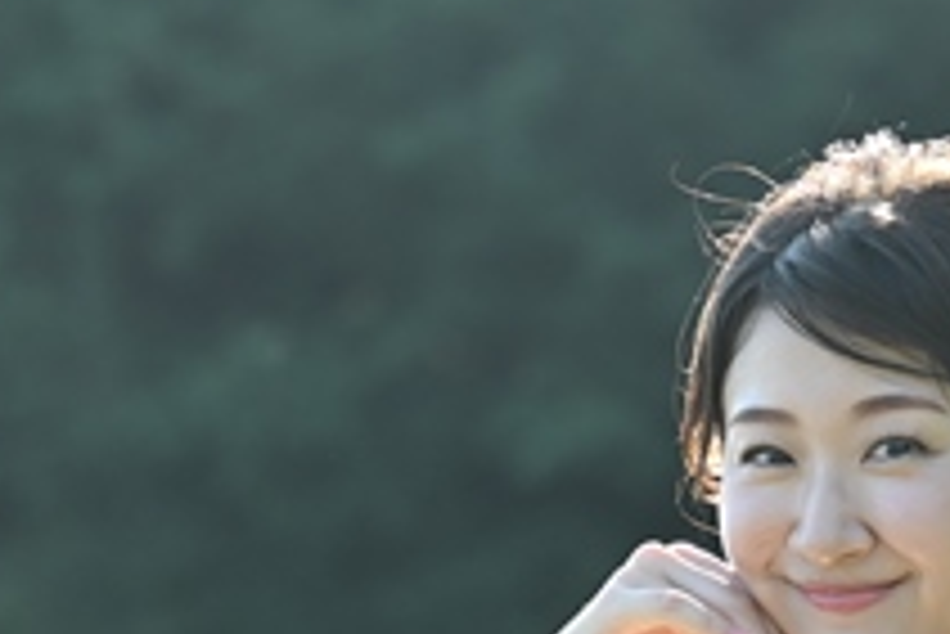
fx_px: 9849
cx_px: 365
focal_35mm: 373
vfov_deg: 3.7
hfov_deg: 5.5
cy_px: 1176
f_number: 3.2
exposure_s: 1/125
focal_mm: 77
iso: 32
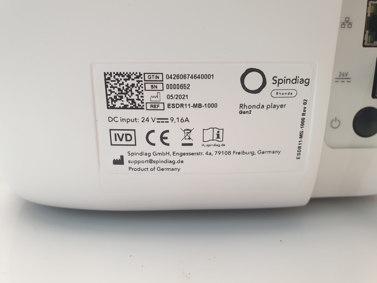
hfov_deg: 67.3
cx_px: 188
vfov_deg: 53.1
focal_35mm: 26
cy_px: 142
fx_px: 283
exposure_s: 1/50
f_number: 2.4
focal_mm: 4.3
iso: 160
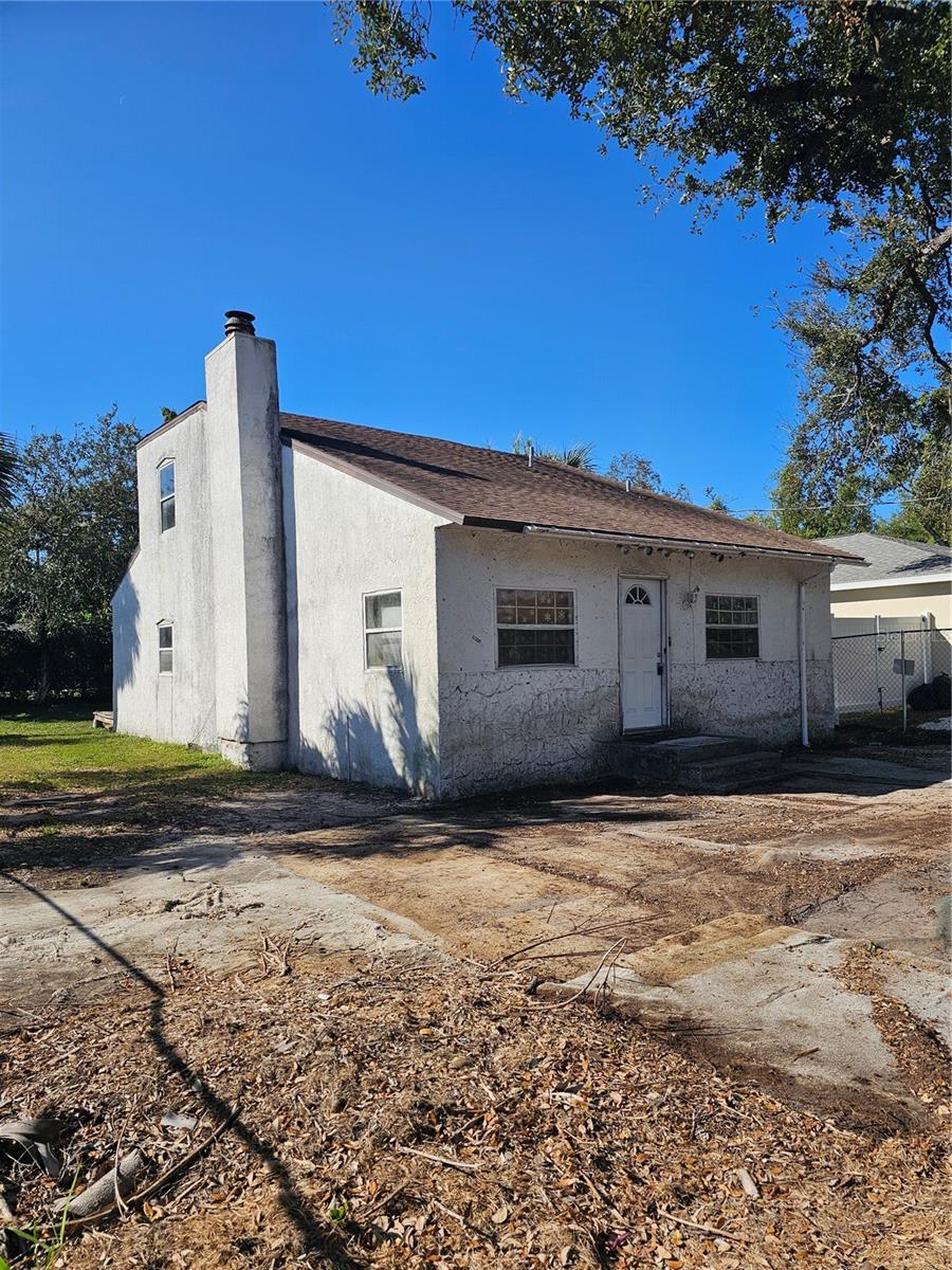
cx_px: 476
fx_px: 843
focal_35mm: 23
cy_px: 635
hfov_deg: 58.9
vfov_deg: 73.9
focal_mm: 6.3
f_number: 1.7
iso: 16
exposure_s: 1/1339
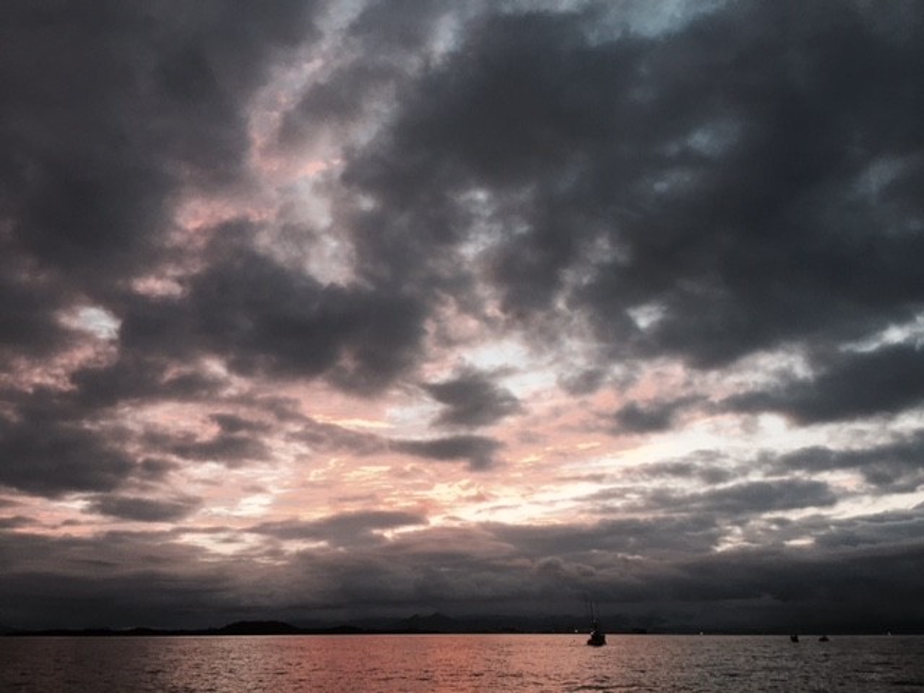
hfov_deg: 61.7
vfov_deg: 48.2
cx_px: 462
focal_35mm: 29
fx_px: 774
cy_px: 346
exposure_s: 1/120
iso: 50
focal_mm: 4.15
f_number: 2.2
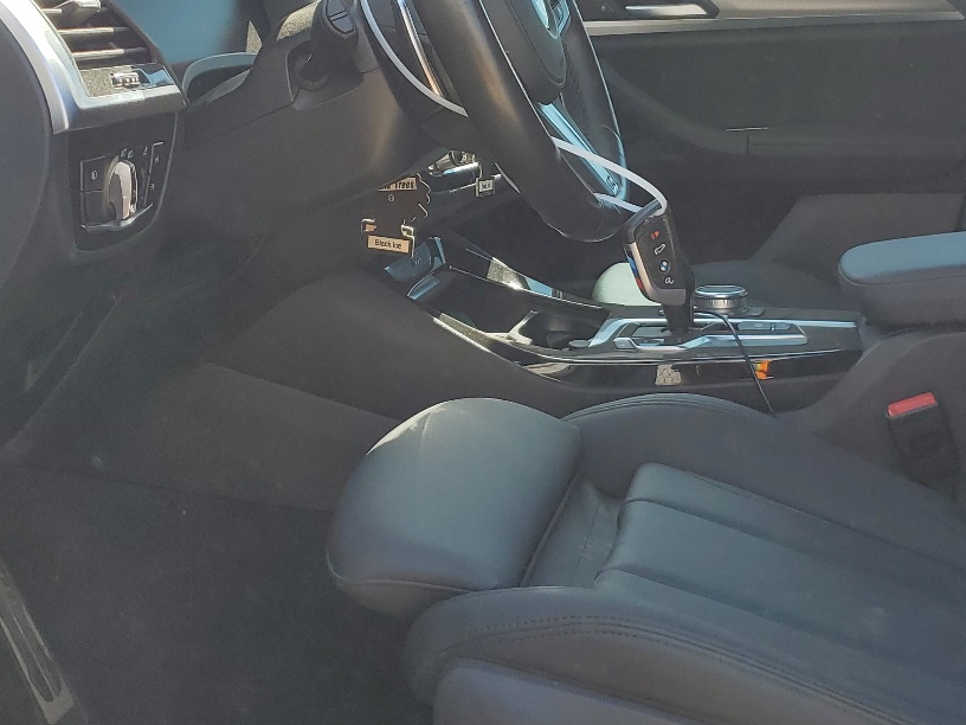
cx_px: 620
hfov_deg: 37.2
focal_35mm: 51
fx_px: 1423
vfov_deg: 28.3
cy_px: 230
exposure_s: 1/625
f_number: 1.5
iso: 50
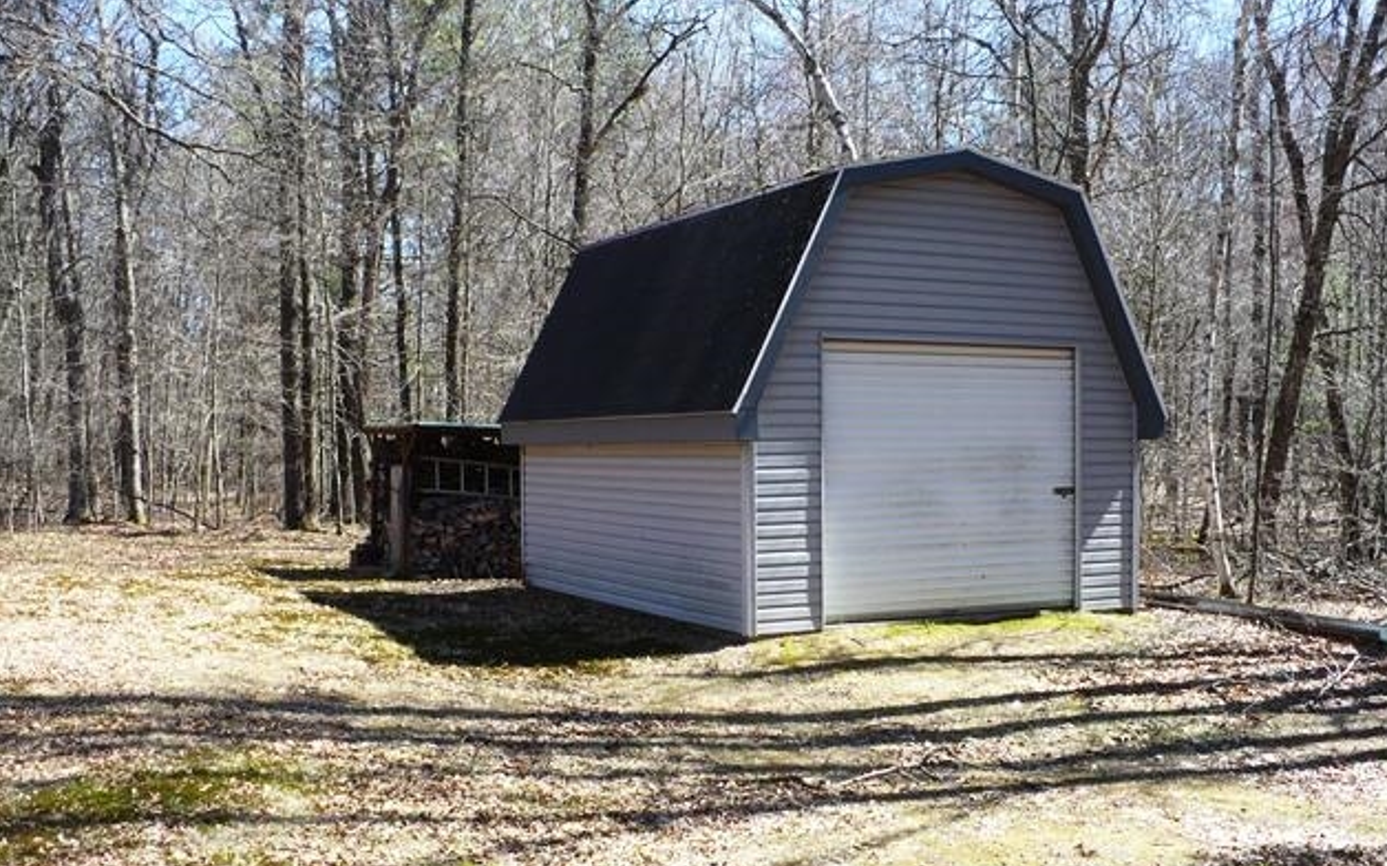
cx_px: 705
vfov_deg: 31.9
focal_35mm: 40
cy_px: 508
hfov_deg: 49.3
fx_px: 1511
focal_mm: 6.1
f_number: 2.8
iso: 100
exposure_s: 1/320
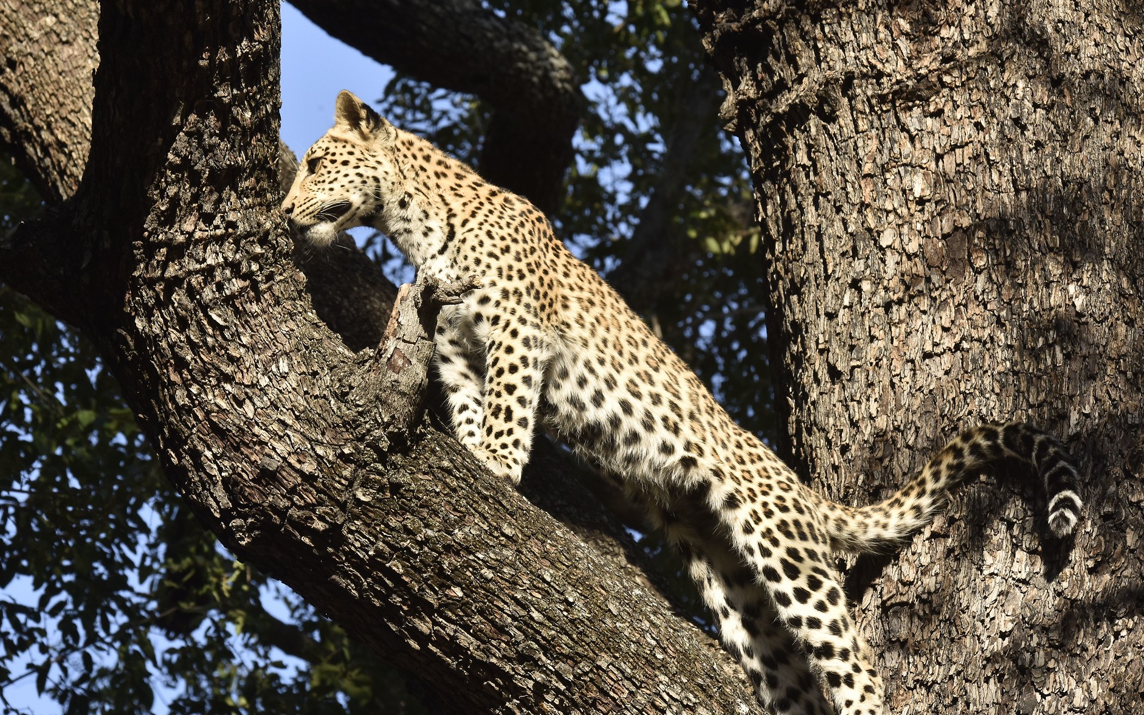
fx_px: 10537
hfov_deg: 6.2
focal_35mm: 338
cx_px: 520
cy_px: 297
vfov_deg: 3.9
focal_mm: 260
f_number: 18
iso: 500
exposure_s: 1/160
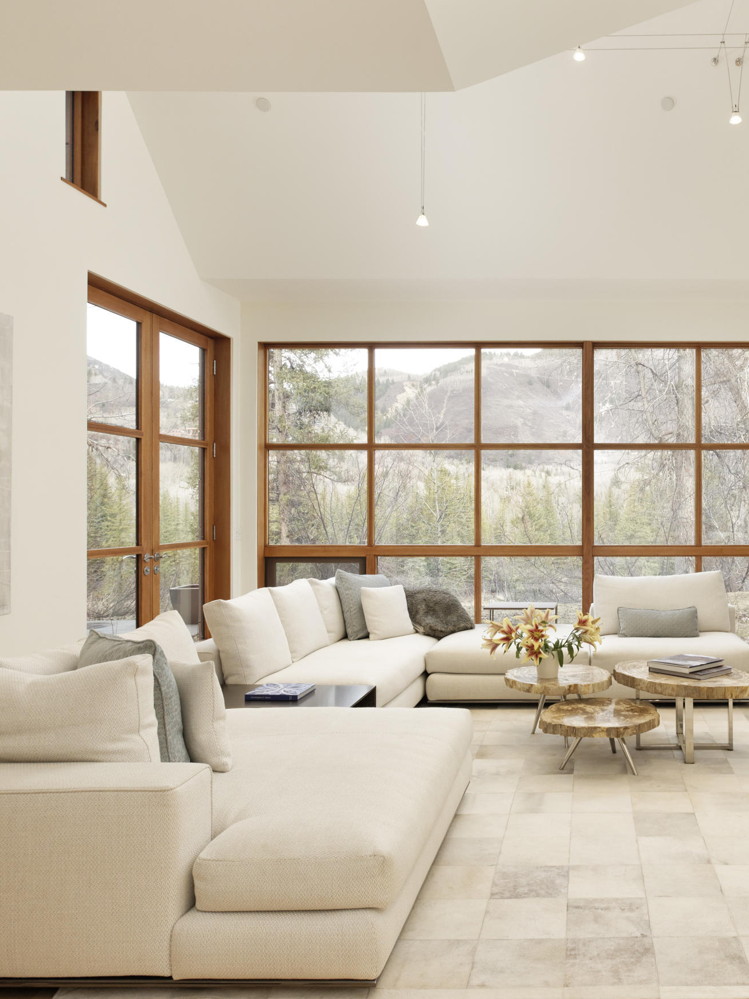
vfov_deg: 63.4
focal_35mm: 28
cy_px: 503
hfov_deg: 47.2
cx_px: 592
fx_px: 808
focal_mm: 17
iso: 1000
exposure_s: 1/100
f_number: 7.1
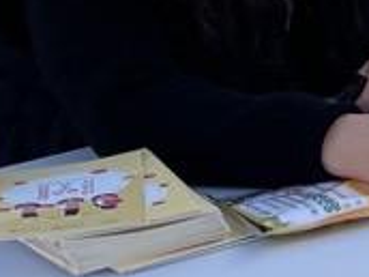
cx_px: 1113
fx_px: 2057
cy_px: -79
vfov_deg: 7.6
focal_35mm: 193
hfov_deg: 8.5
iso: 32
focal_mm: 4.2
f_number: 1.6
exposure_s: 1/1531
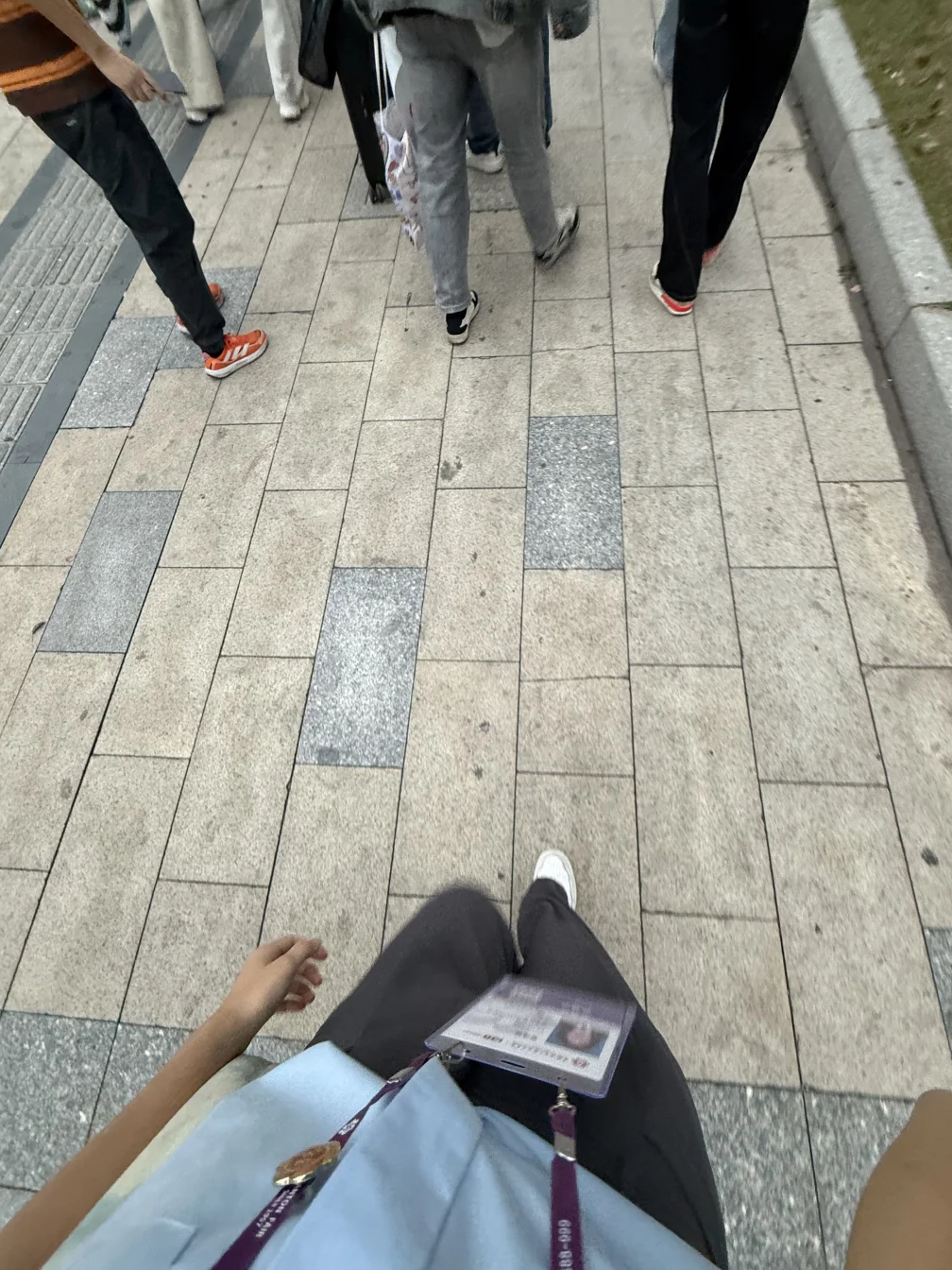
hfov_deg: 81.7
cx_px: 494
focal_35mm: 15
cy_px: 614
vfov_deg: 98.1
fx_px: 550
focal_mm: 2.22
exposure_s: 1/63
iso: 320
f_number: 2.2
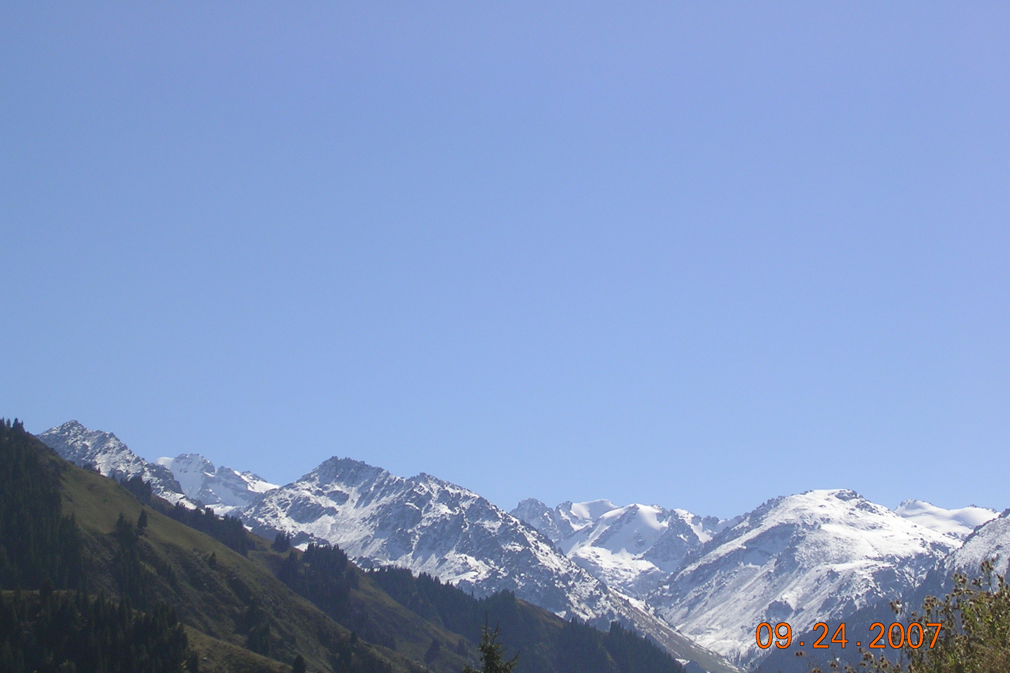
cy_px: 334
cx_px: 505
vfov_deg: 15.2
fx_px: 2525
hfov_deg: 22.6
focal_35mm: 90
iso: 50
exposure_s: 1/920
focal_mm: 13
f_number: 4.1
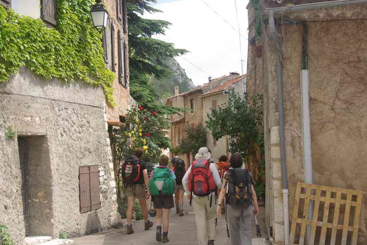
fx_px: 546
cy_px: 123
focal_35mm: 54
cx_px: 181
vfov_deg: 25.3
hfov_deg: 37.2
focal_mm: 35
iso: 100
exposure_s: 1/125
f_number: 8
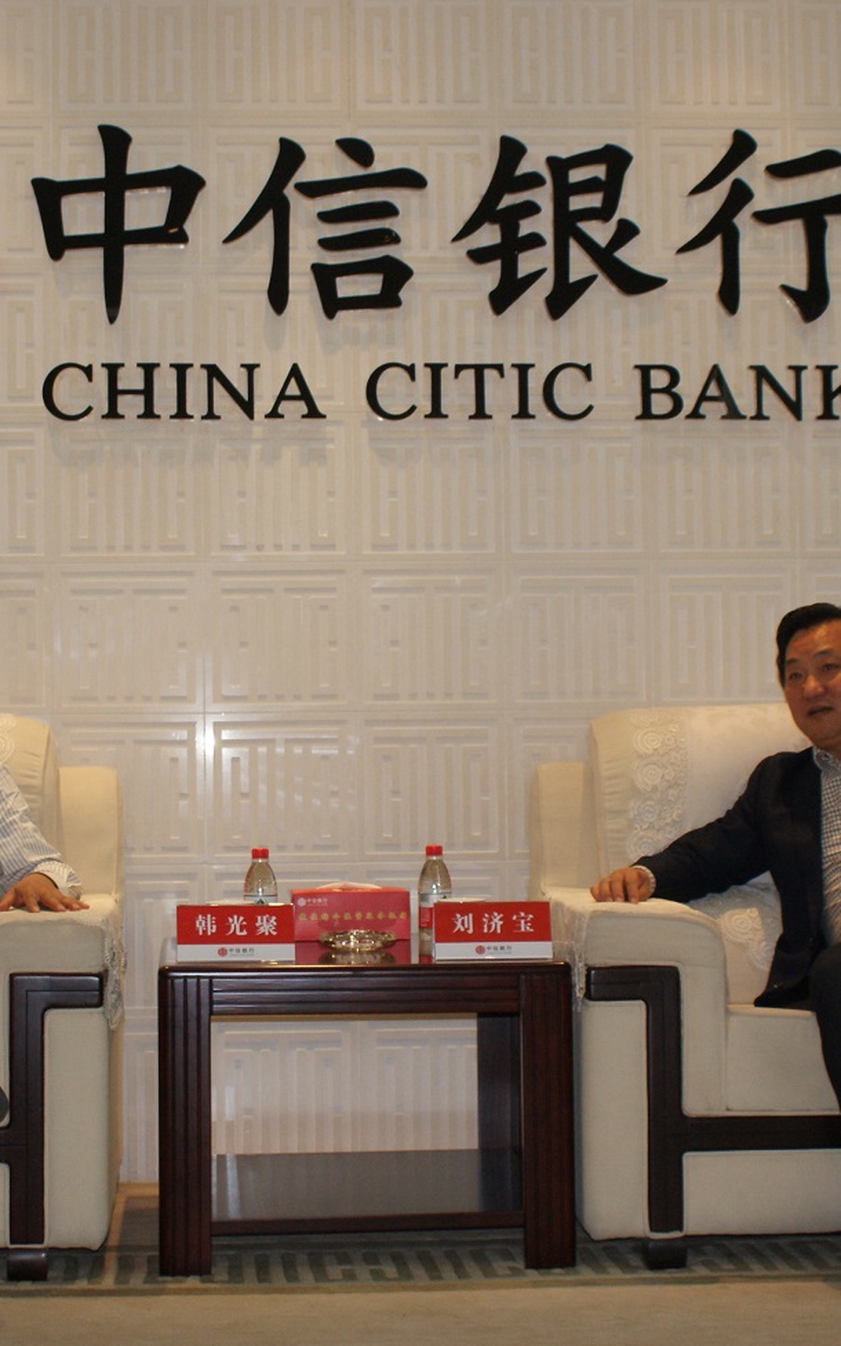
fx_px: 2494
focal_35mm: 68
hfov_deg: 19.1
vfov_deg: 30.2
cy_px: 647
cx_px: 361
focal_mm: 28
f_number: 5
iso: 400
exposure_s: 1/60
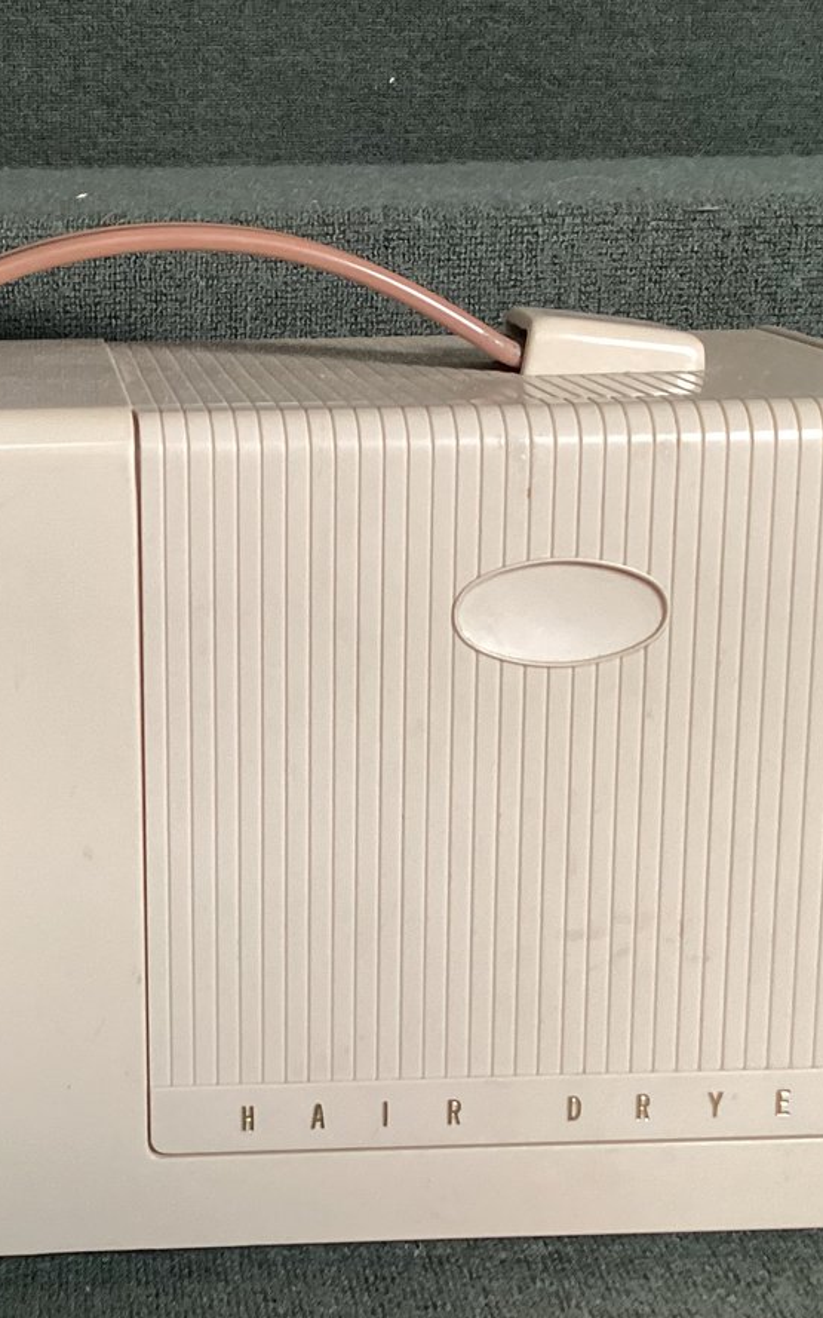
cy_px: 747
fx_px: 2010
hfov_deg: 22.8
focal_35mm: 56
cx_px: 139
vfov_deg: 36.2
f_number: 2.4
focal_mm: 3.3
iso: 160
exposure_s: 1/60
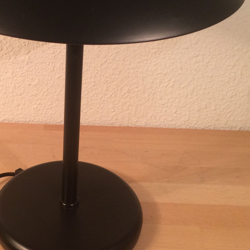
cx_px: 71
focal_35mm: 60
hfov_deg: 28.3
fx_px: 490
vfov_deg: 28.5
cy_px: 92
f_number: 2.2
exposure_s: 1/33
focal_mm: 4.15
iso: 80
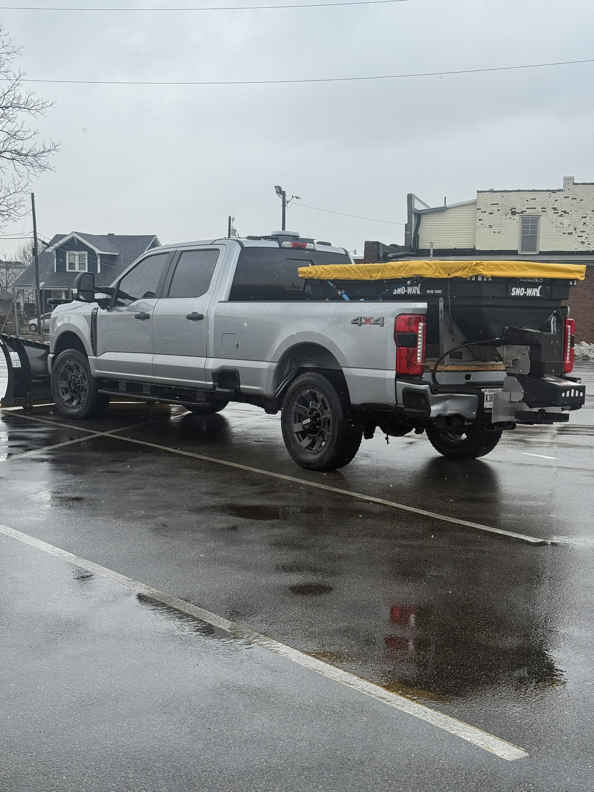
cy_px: 396
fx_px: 1098
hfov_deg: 30.3
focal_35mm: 48
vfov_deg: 39.7
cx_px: 297
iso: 64
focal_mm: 6.76
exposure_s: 1/620
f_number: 1.78
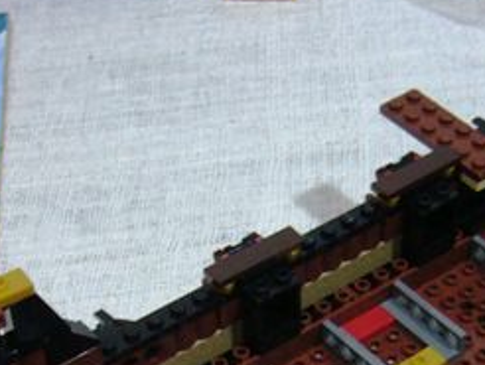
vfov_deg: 15.8
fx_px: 1276
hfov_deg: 21.4
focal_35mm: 91
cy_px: 412
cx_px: 323
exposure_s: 1/8
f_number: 2.8
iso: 200
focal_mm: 5.8
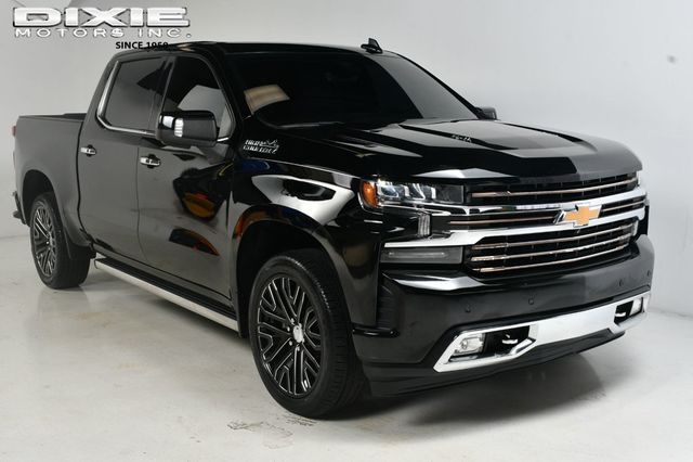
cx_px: 346
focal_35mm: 45
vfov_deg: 29.8
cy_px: 231
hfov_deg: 43.6
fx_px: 866
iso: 100
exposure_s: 1/160
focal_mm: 30
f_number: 11
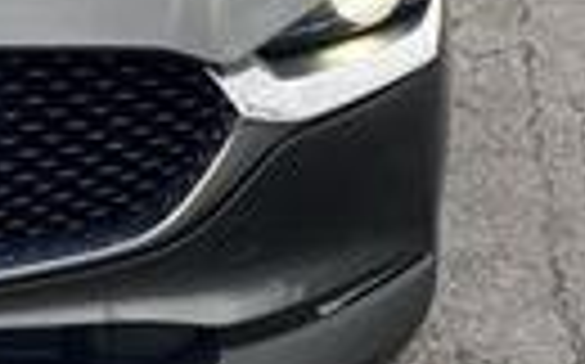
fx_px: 1704
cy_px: -85
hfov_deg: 18.3
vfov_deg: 11.9
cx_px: -148
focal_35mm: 107
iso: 32
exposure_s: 1/129
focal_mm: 4.25
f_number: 1.8
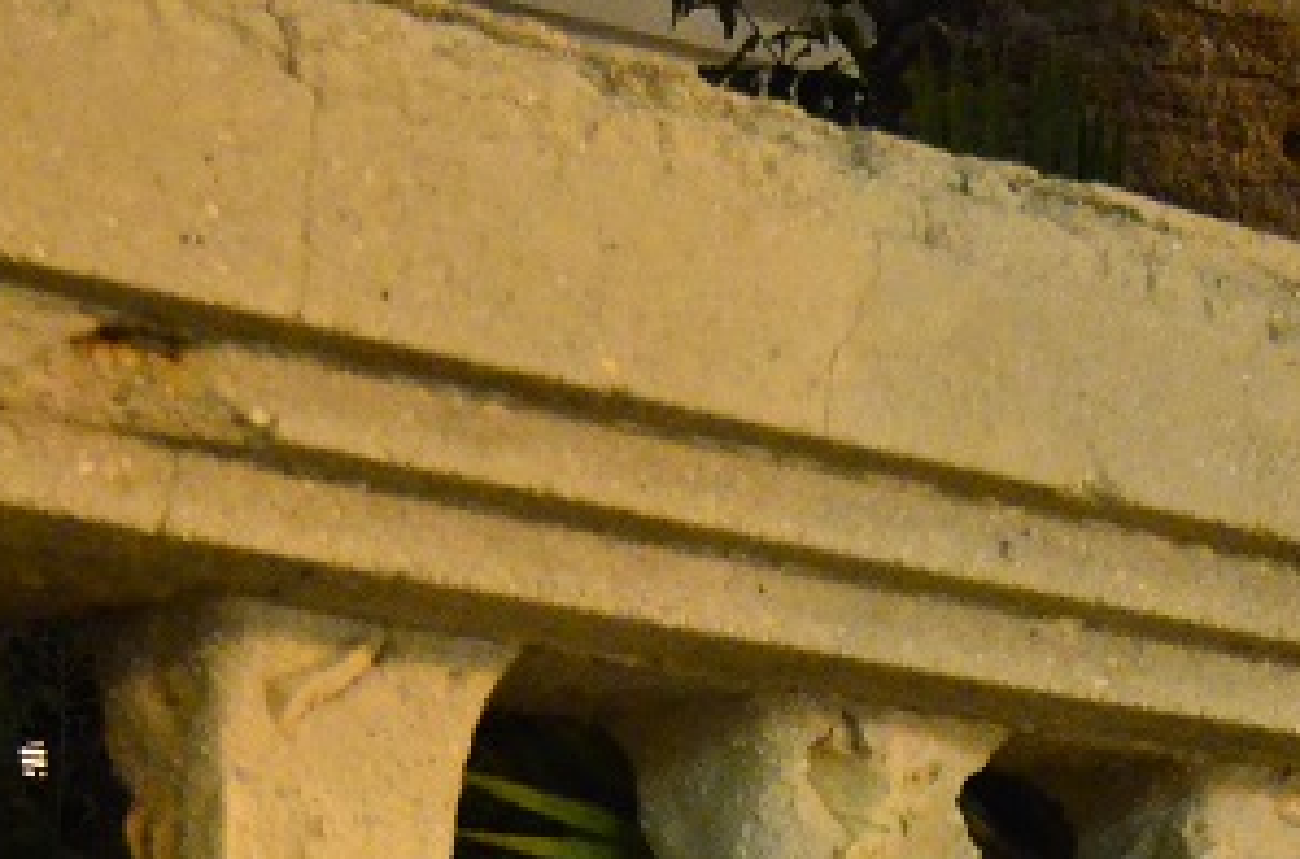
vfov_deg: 13.2
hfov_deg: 21.4
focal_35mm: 96
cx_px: 726
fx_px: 3446
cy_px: 1398
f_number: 4
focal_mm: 19
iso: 6400
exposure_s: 1/10
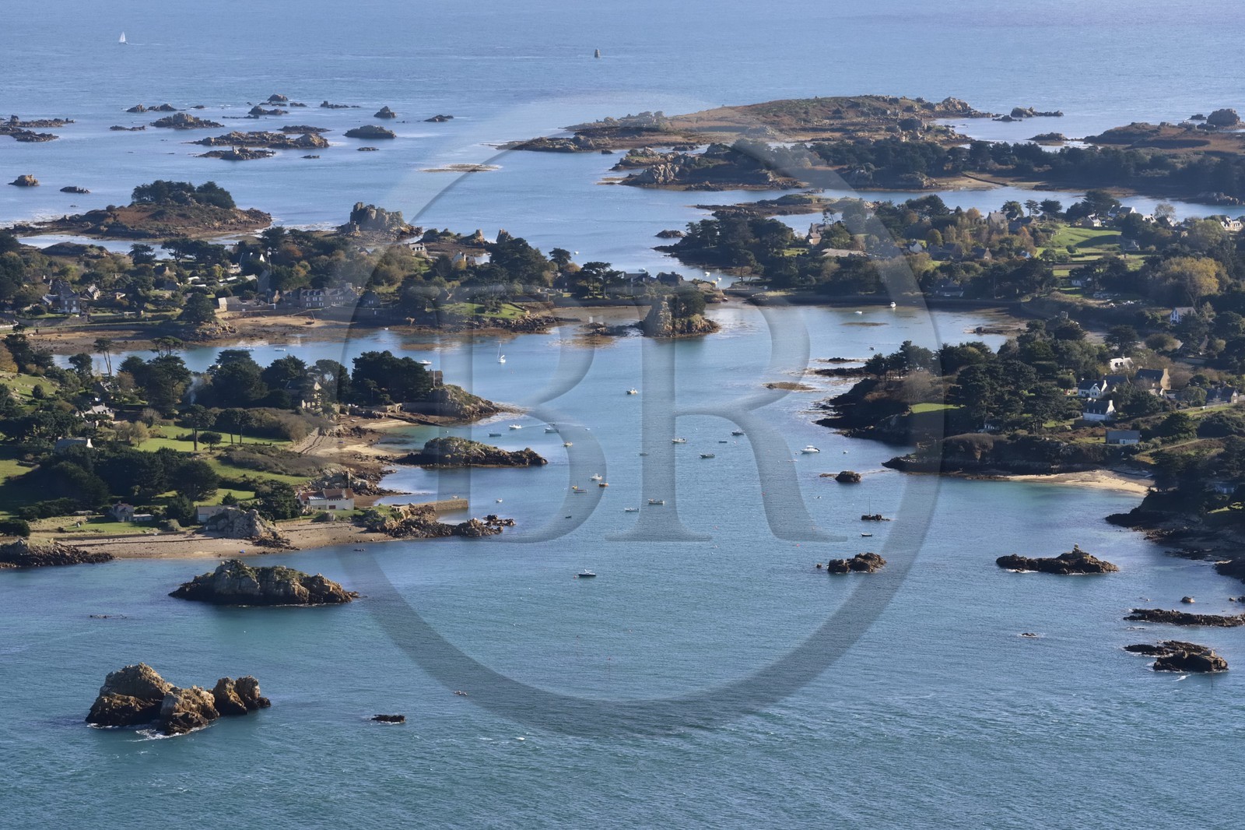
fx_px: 5013
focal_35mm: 145
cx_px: 622
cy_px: 415
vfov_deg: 9.5
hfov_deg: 14.2
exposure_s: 1/1000
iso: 800
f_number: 13
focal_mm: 145
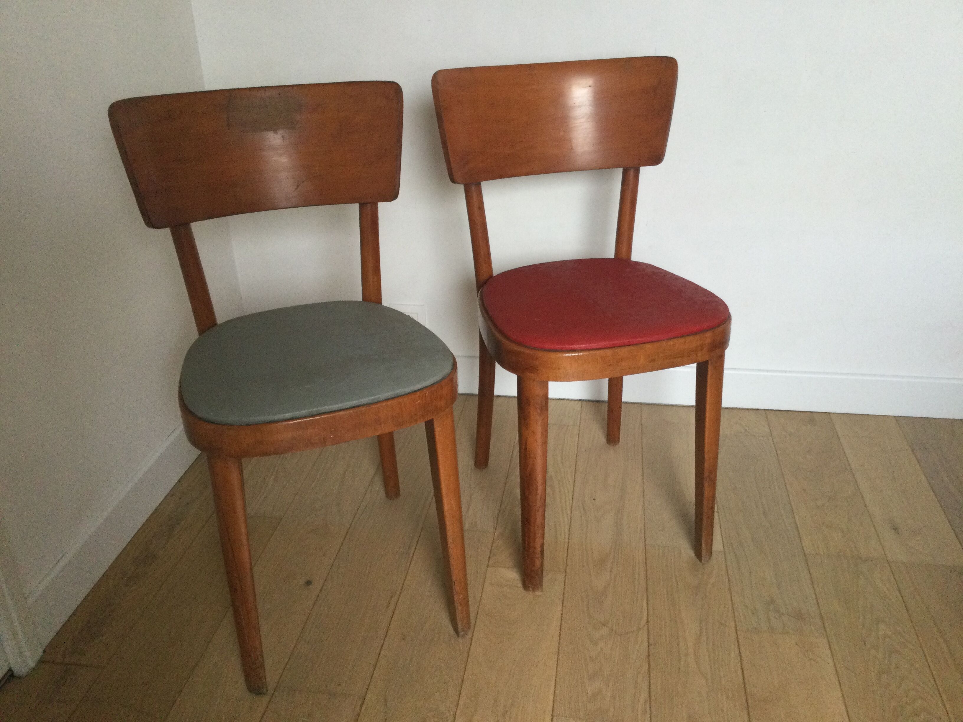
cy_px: 361
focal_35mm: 31
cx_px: 482
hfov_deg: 58.4
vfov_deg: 45.4
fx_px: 862
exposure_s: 1/33
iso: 125
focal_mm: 3.3
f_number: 2.4
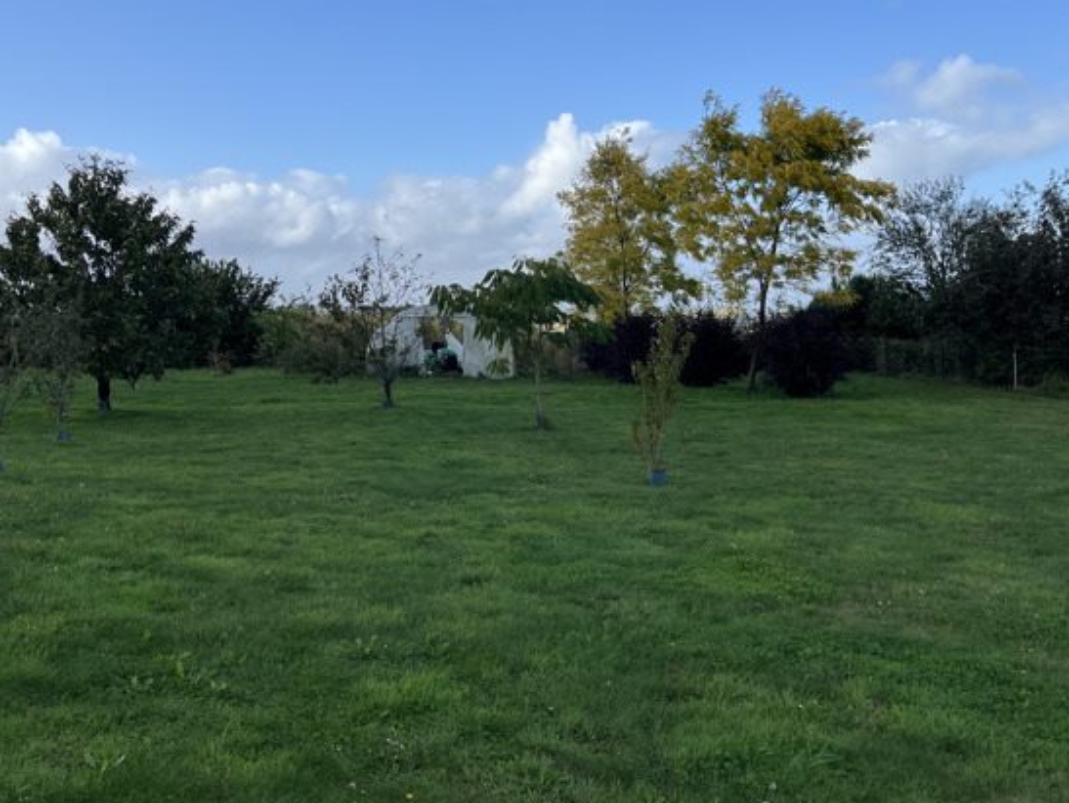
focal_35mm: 38
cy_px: 324
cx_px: 465
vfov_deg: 37.6
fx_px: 1174
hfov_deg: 48.8
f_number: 1.6
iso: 50
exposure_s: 1/2222
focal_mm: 5.1
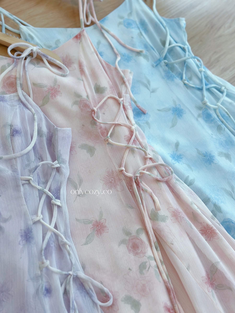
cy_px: 156
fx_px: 434
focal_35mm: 48
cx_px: 118
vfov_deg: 39.7
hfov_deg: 30.3
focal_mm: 6.86
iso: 80
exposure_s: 1/100
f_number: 1.78
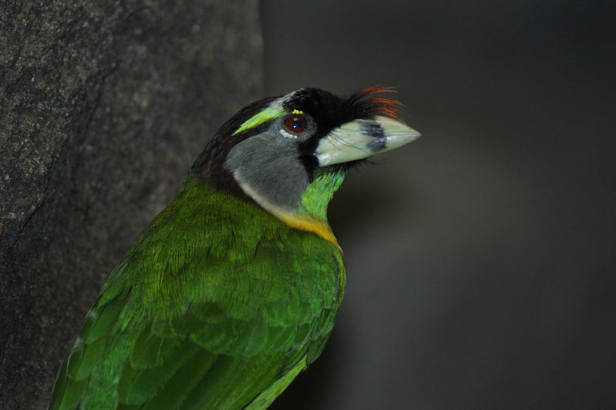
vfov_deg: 3.1
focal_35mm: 450
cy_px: 205
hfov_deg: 4.6
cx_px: 308
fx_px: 7696
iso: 400
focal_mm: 300
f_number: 5.6
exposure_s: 1/125
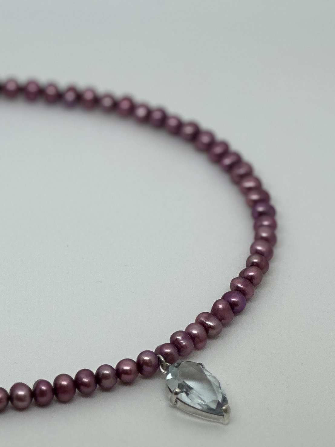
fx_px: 994
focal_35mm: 77
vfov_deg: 25.3
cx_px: 168
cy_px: 224
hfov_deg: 19.1
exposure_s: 1/120
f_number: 2.8
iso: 50
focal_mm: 9
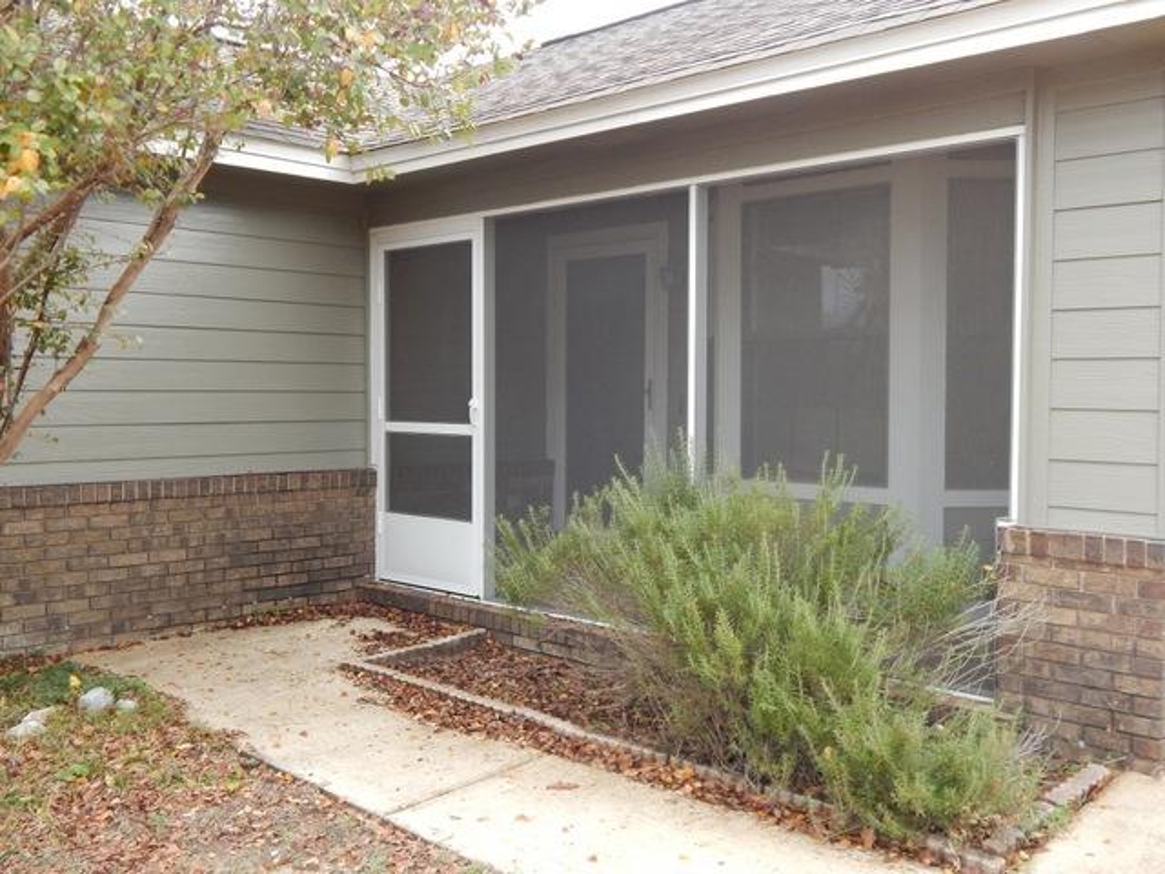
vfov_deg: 41.8
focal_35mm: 34
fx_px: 1144
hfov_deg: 54.0
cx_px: 582
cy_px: 437
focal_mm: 6.1
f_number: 3.3
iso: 320
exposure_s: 1/250
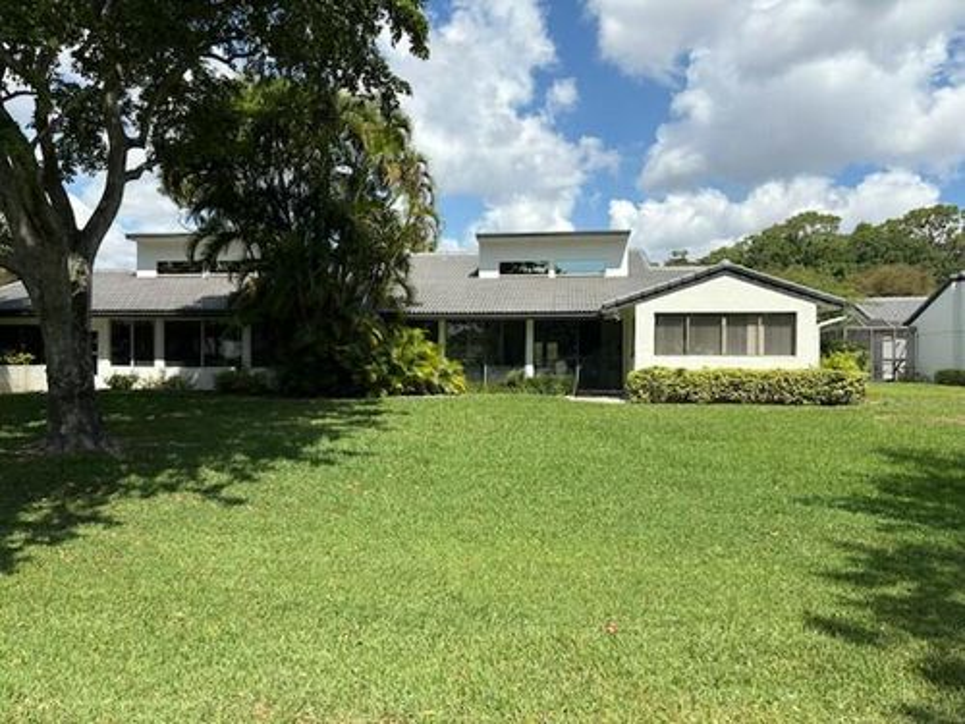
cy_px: 362
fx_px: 725
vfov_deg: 53.1
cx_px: 482
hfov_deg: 67.3
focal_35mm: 26
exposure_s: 1/3623
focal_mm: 5.96
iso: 50
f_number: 1.6
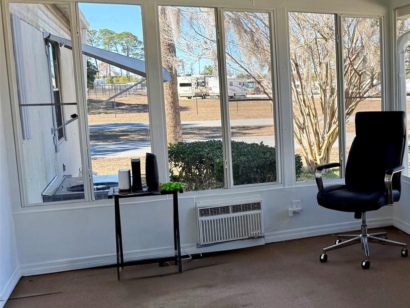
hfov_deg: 36.7
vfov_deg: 30.9
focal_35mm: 47
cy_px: 147
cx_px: 401
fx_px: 557
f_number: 1.78
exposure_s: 1/888
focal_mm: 6.76
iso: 80
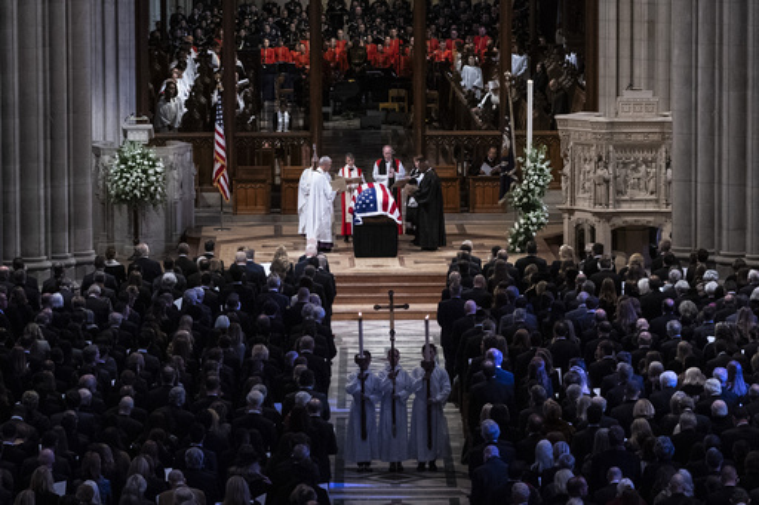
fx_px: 3161
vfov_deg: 9.1
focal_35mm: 150
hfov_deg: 13.7
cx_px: 380
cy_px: 252
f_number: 4.5
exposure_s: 1/250
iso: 6400
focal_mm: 100
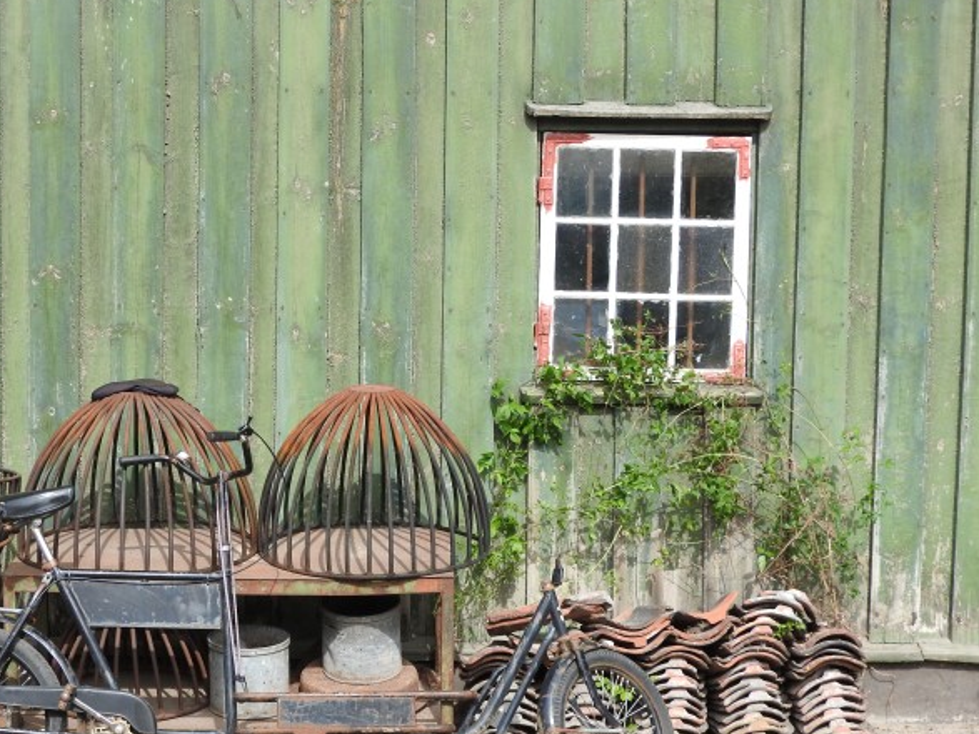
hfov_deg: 25.9
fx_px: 2121
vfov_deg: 19.6
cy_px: 397
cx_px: 352
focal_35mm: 75
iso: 100
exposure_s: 1/320
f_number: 4
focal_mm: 9.9
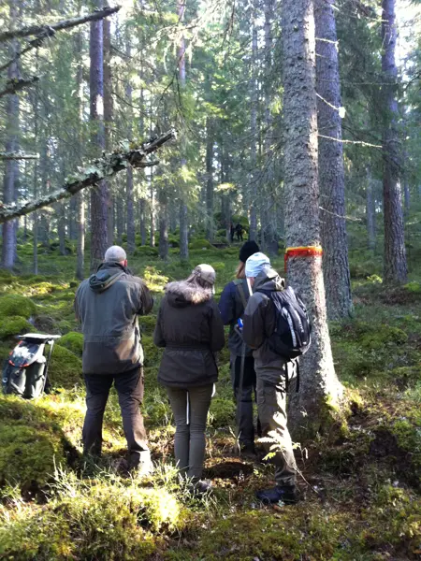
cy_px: 280
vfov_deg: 52.6
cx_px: 210
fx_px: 568
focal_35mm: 35
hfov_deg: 40.7
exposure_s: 1/15
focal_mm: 3.85
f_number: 2.8
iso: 160
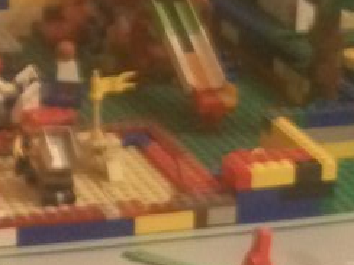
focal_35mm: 168
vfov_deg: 8.1
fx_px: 1718
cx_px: 103
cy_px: 656
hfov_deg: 11.7
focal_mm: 5.7
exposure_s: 1/8
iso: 179
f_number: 2.9
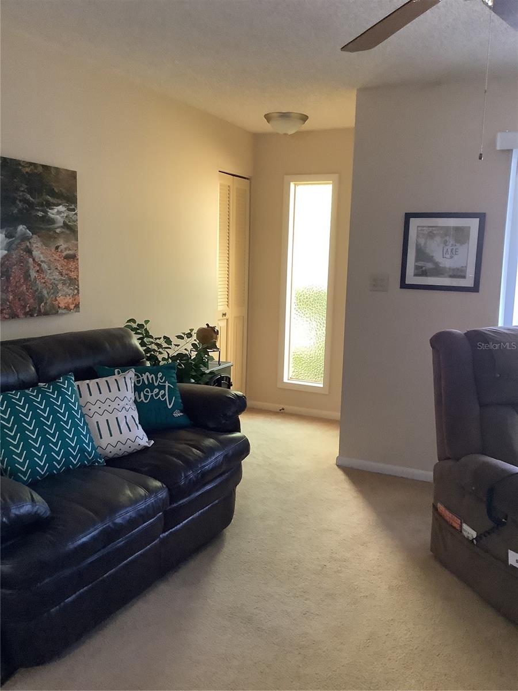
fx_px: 619
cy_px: 346
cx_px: 259
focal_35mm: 31
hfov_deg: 45.4
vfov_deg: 58.4
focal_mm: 3.3
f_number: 2.4
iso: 320
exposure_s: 1/50
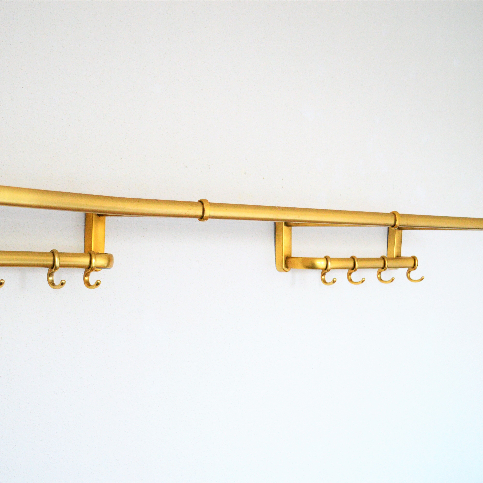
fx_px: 789
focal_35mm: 50
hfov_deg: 33.8
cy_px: 242
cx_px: 180
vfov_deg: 34.0
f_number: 4.2
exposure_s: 1/60
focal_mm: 26
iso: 560
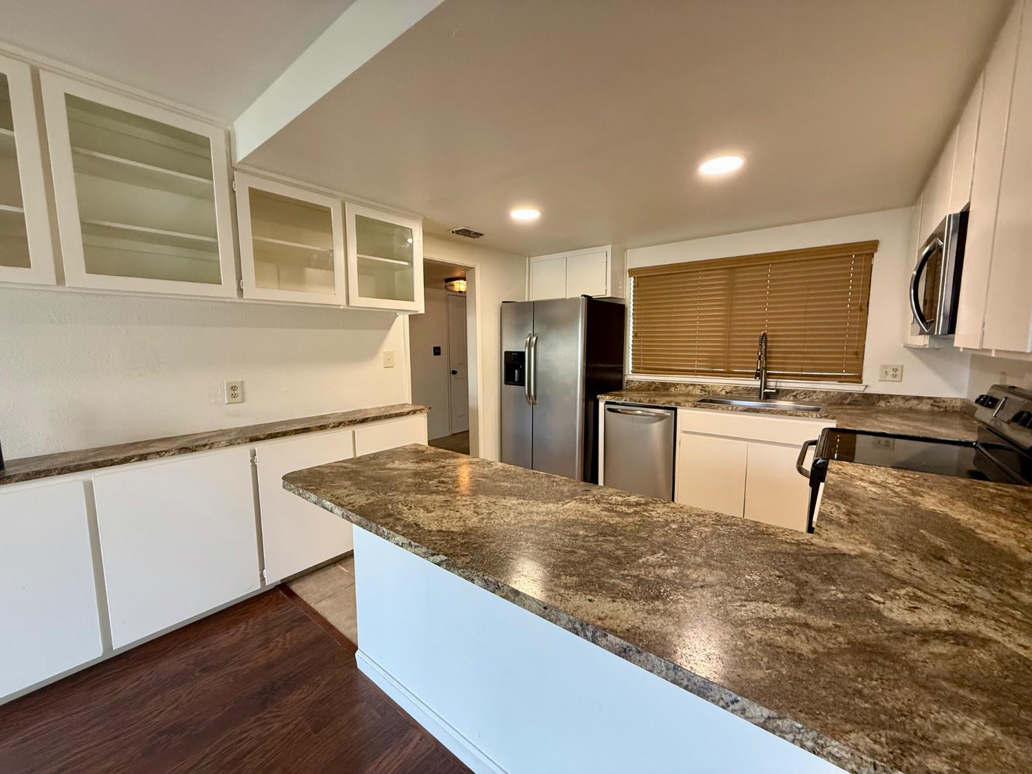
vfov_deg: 85.7
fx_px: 417
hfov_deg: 102.1
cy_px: 387
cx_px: 516
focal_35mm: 14
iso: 250
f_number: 2.2
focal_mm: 2.22
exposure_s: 1/120
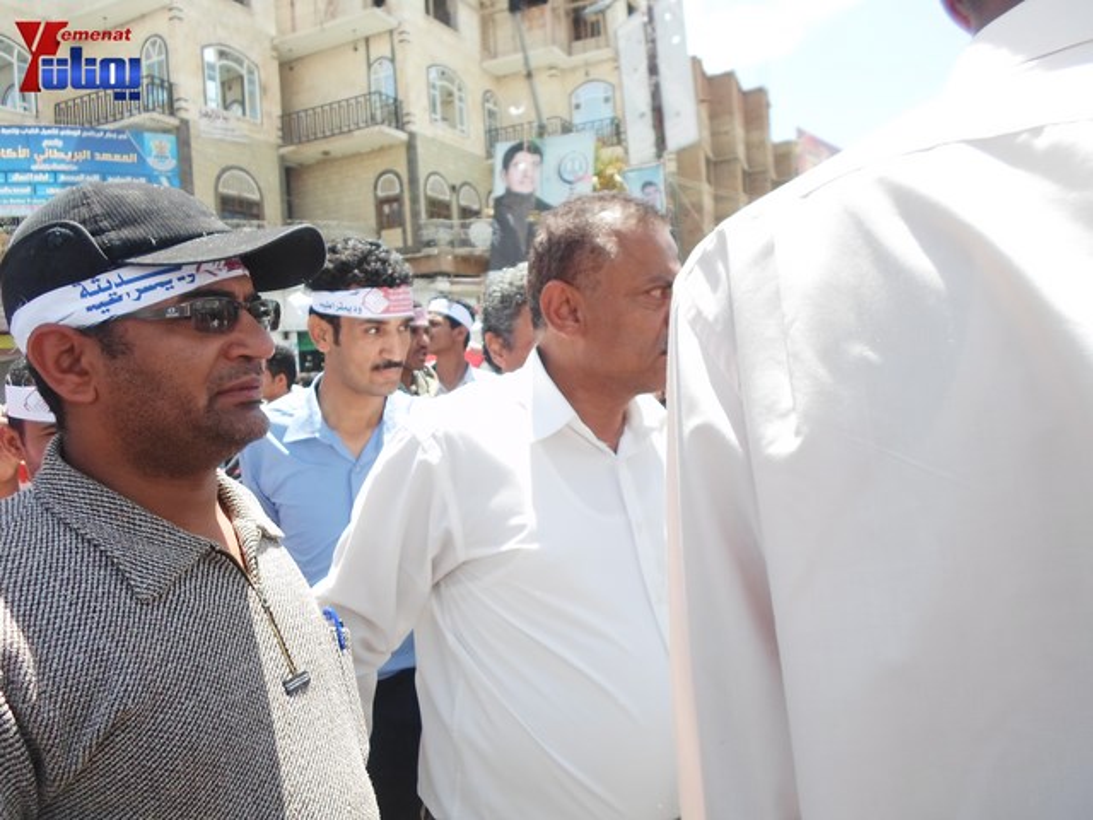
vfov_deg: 54.9
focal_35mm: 25
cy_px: 410
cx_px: 546
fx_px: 789
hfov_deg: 69.4
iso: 80
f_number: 2.5
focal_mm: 4.5
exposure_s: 1/500
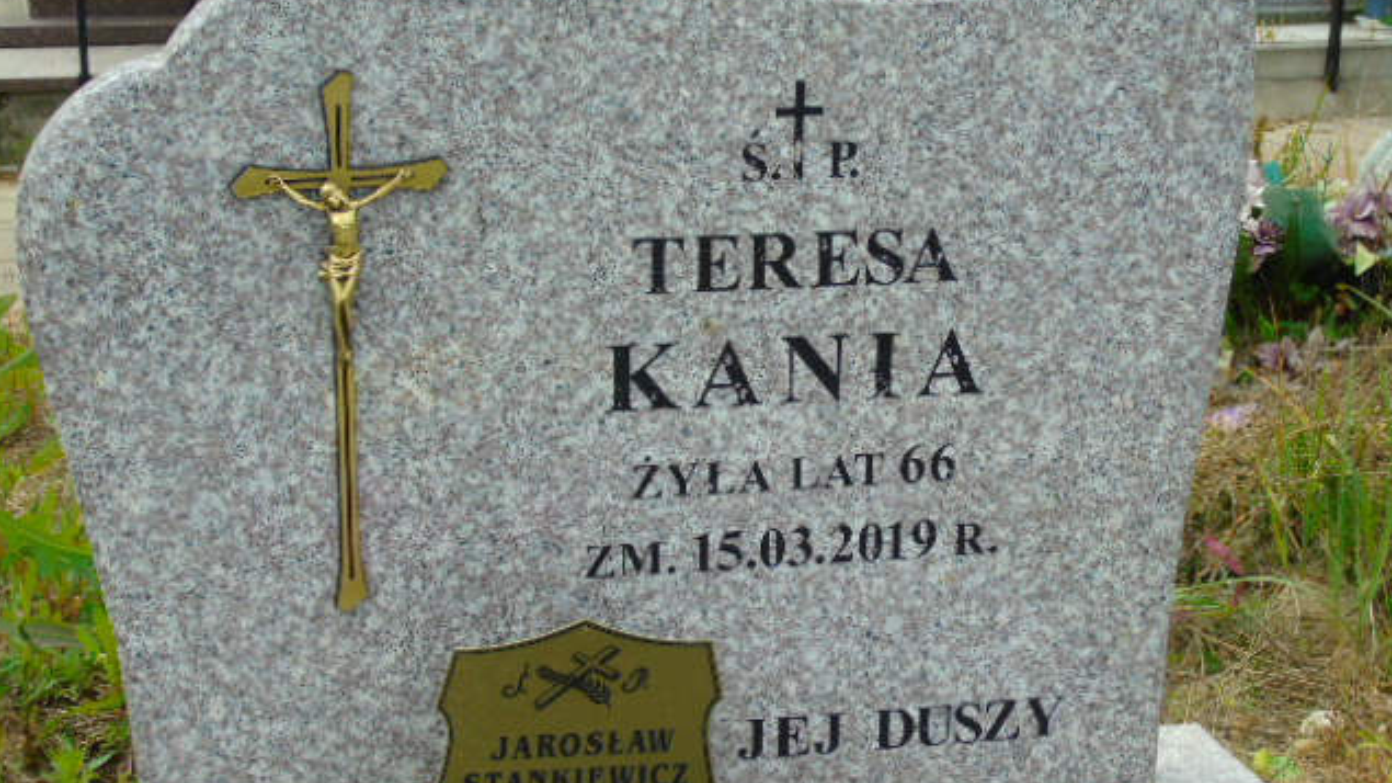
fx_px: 2879
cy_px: 458
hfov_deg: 27.2
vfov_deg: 15.5
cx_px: 693
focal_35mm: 78
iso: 80
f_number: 4.7
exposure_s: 1/250
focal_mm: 13
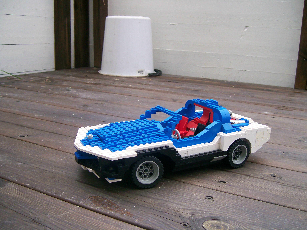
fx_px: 310
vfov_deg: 40.7
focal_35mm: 35
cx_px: 154
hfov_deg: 52.6
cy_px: 115
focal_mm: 5.8
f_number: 2.8
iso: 80
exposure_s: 1/74
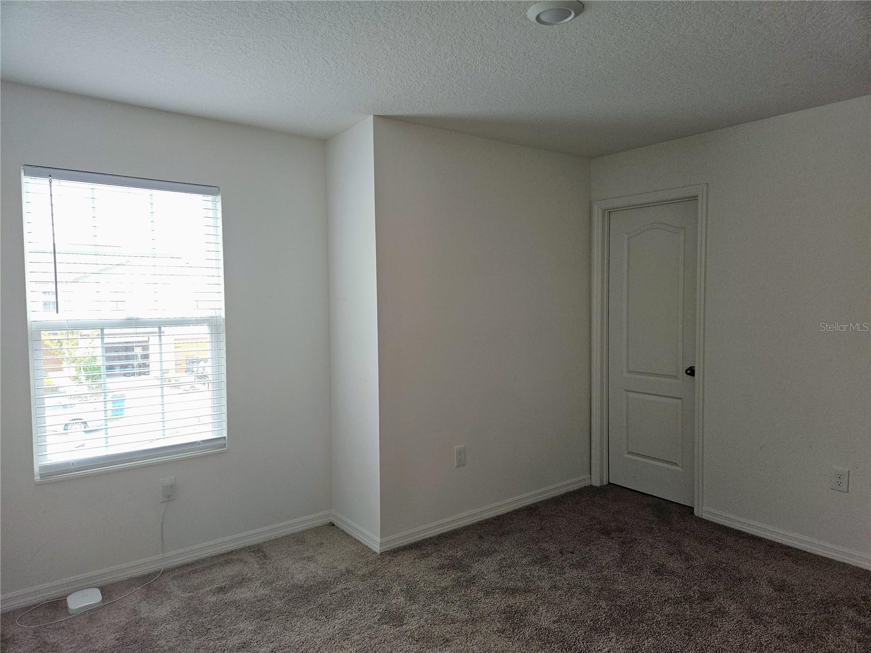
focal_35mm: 23
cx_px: 436
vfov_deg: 58.9
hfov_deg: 73.9
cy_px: 326
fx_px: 579
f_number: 1.8
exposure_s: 1/60
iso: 50
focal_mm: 5.4
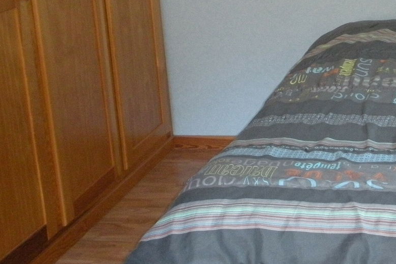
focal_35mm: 75
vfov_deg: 17.8
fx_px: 825
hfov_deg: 26.3
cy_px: 11
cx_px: 334
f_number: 3.5
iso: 400
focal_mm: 6.3
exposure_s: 1/30
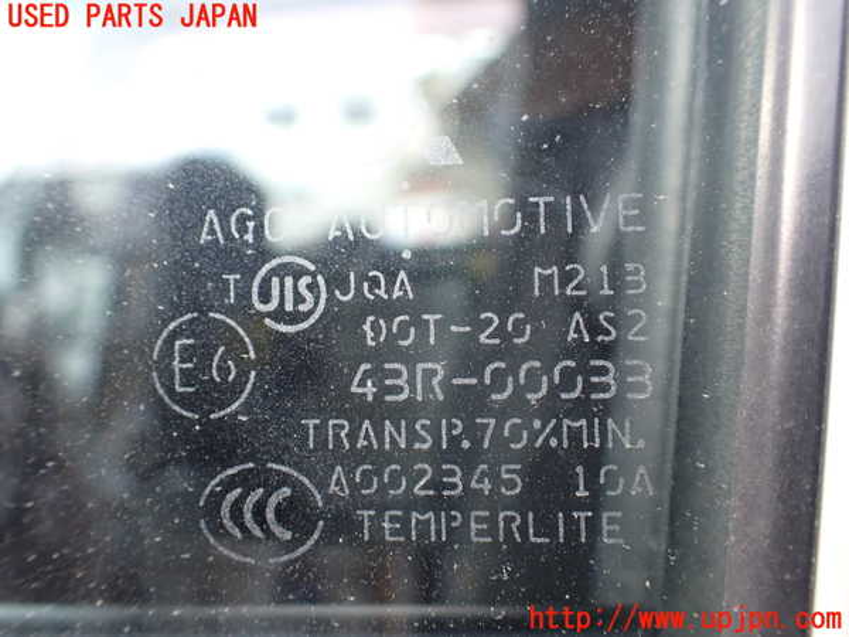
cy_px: 318
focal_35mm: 30
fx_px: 736
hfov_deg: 60.0
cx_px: 424
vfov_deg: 46.8
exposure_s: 1/200
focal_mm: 5.4
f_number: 2.3
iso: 100
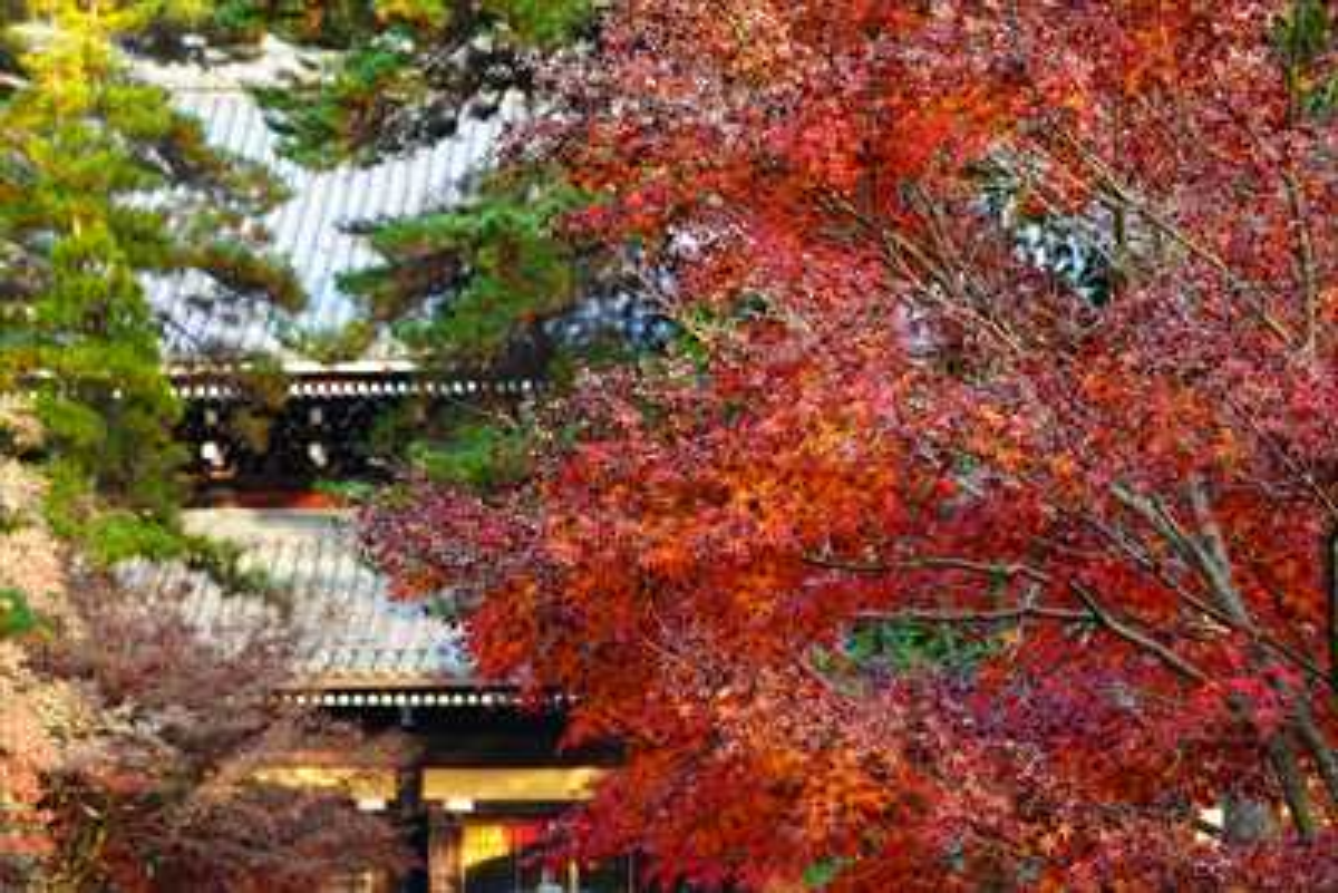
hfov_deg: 20.4
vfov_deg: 13.7
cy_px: 446
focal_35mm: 100
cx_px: 669
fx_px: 3718
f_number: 5.6
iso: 500
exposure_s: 1/100
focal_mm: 100
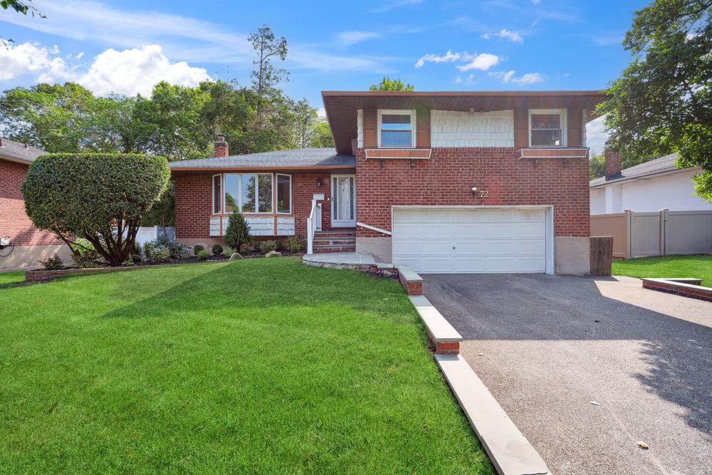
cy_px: 238
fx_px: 316
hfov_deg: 96.7
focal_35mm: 16
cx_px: 356
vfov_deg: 73.8
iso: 100
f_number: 5.6
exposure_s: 1/200
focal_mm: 16
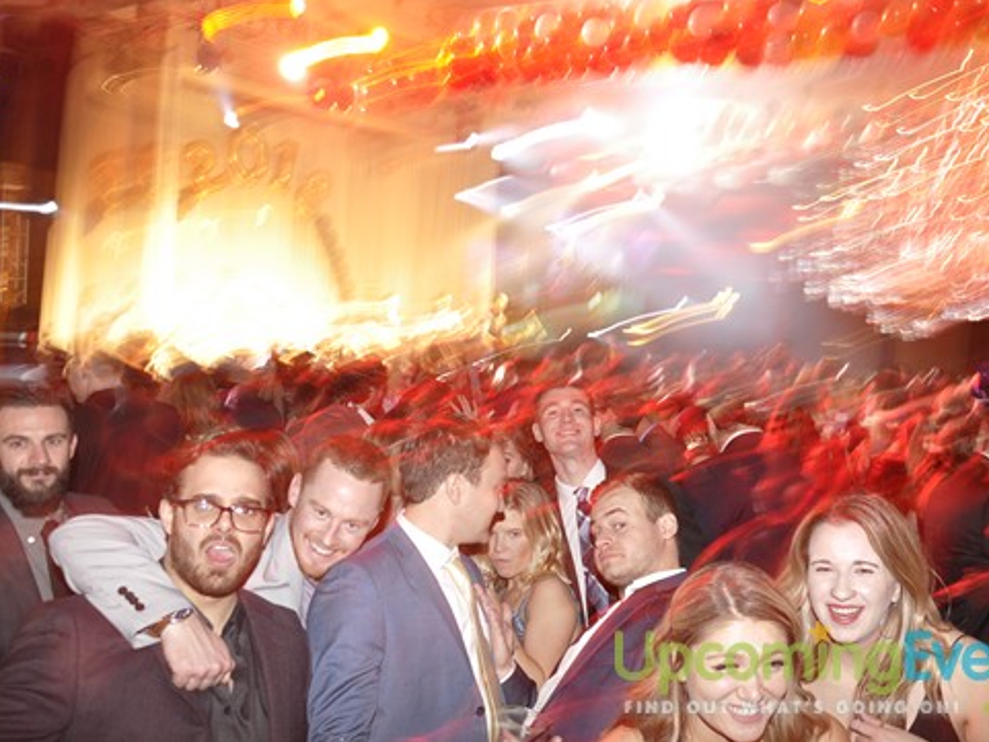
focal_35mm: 35
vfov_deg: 41.2
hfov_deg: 53.1
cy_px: 371
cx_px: 543
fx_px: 987
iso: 400
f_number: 5
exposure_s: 1/1.6
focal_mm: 21
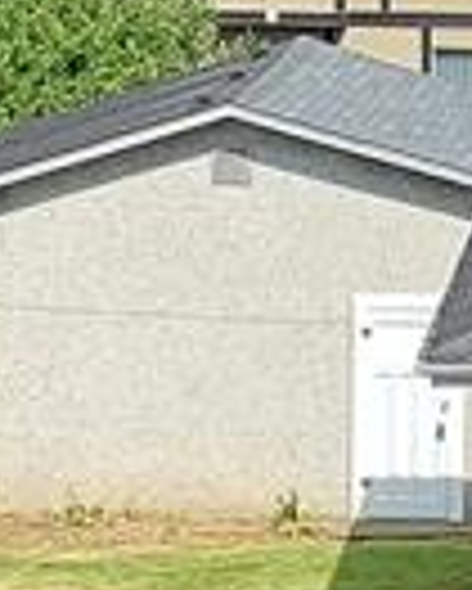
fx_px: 4029
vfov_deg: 8.4
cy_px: 313
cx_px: 796
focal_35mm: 231
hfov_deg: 6.6
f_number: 1.8
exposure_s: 1/603
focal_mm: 5.23
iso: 32
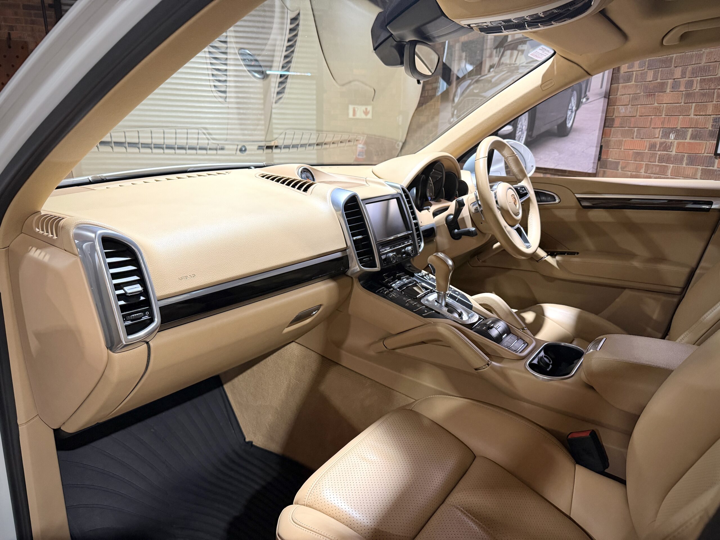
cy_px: 270
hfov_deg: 71.6
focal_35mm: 24
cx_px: 360
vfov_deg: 56.8
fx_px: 499
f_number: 1.78
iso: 400
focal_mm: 6.76
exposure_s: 1/50
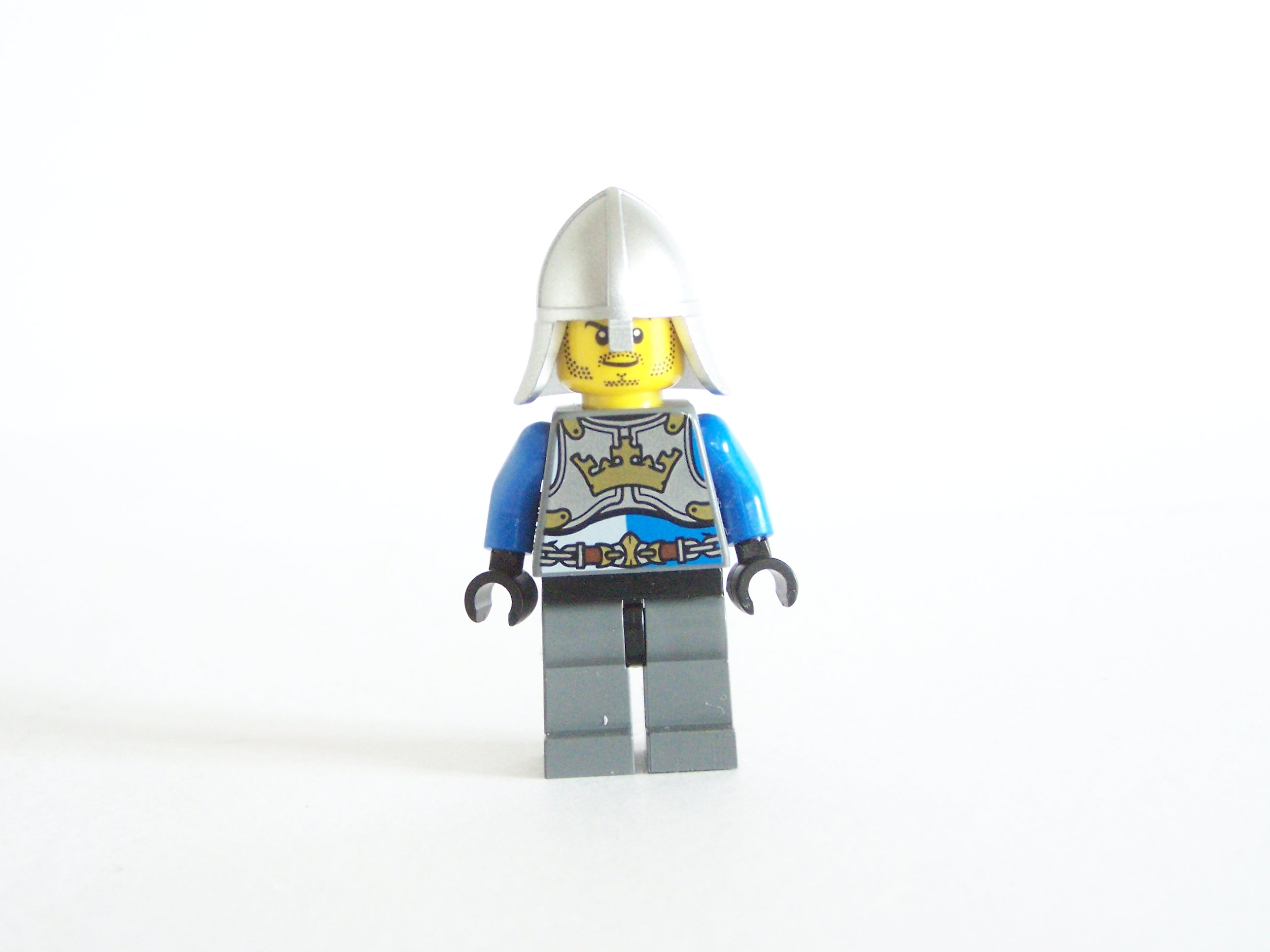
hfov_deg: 30.3
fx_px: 2348
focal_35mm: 64
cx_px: 635
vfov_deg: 22.9
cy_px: 476
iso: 400
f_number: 3.2
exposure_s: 1/4
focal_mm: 10.7
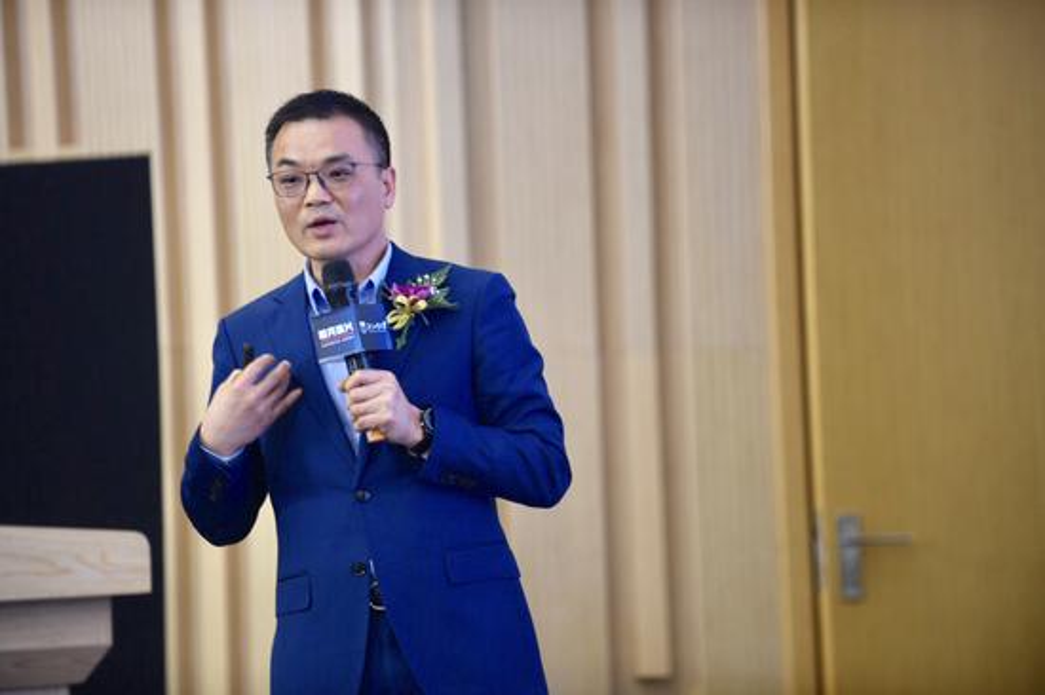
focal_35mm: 200
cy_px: 348
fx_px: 5802
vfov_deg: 6.9
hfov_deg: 10.3
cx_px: 522
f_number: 2.8
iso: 400
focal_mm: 200
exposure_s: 1/100
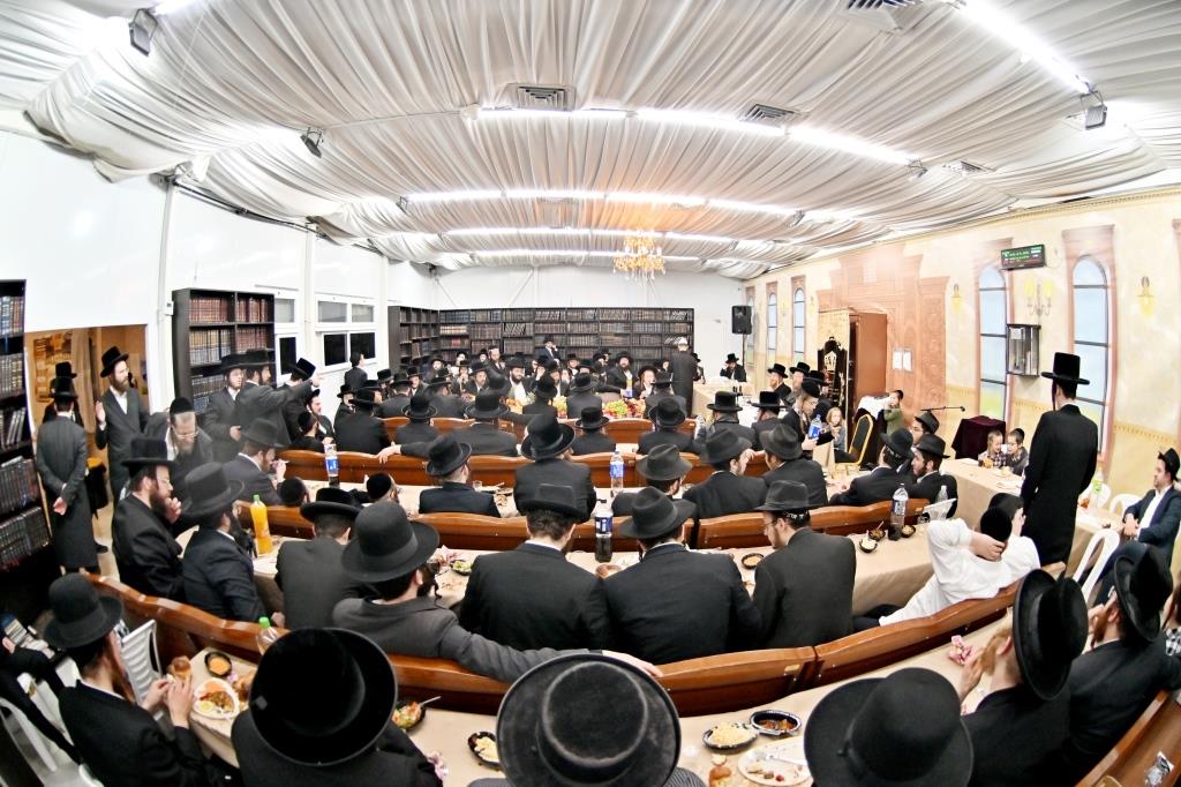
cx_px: 590
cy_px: 394
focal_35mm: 15
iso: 500
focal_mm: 10.5
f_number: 2.8
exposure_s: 1/320
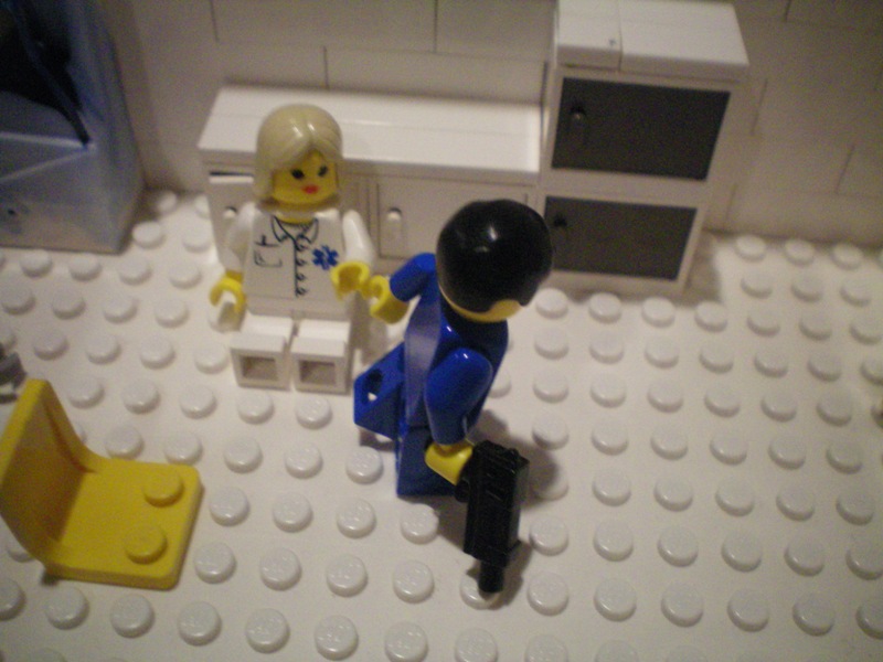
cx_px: 442
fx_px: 969
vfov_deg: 37.7
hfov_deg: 49.0
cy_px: 331
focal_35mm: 38
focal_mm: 6.3
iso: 400
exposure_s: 1/50
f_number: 3.1
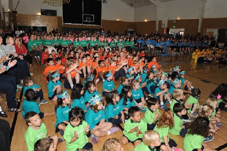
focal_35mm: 24
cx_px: 114
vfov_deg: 53.1
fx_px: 151
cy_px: 76
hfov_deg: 73.8
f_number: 8
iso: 1600
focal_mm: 24
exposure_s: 1/60
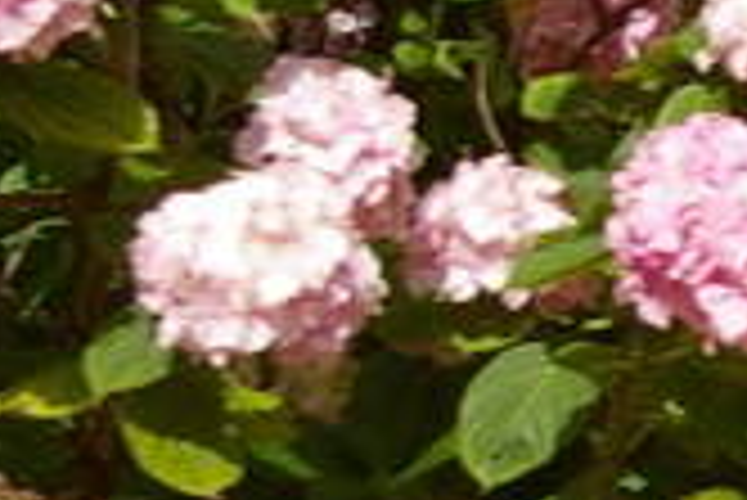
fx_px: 11912
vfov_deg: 2.4
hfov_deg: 3.5
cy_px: 95
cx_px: 2520
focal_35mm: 574
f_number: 8
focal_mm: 53
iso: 200
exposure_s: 1/500
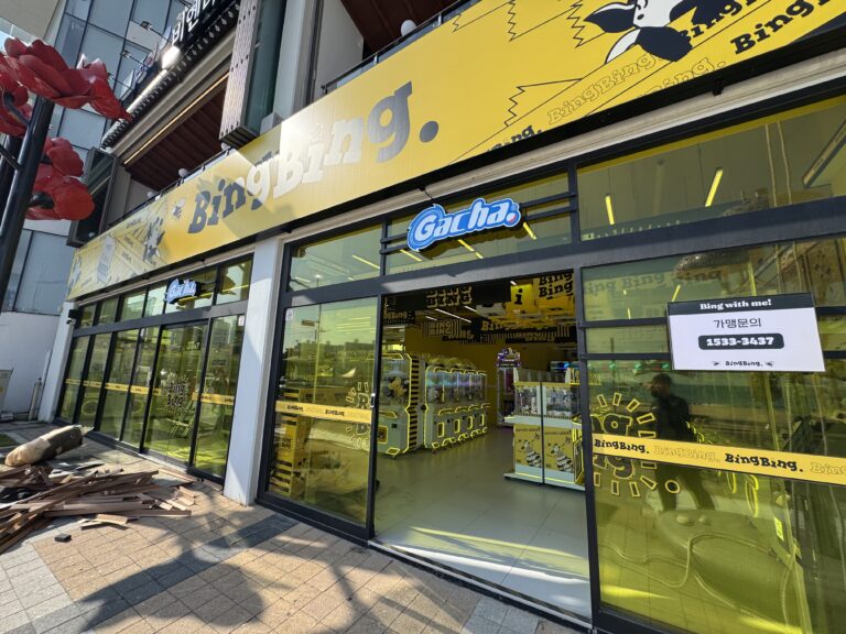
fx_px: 342
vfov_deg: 85.7
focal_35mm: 14
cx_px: 423
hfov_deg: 102.1
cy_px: 317
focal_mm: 2.22
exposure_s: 1/1048
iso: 50
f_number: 2.2
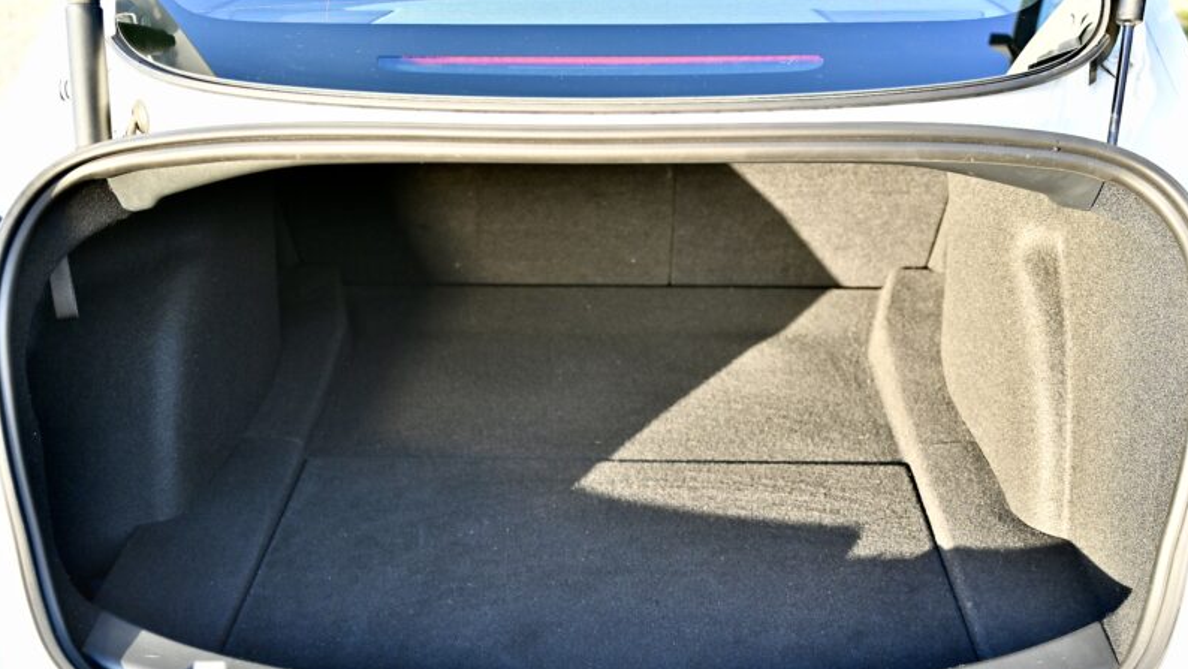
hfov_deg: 51.6
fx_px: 1229
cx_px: 594
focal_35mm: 39
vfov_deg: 30.4
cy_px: 397
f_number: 4
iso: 400
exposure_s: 1/200
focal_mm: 37
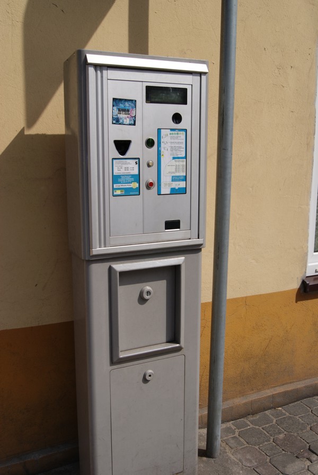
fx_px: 475
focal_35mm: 36
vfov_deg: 53.1
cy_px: 238
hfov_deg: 37.0
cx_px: 159
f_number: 9
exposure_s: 1/400
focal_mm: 24
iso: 100
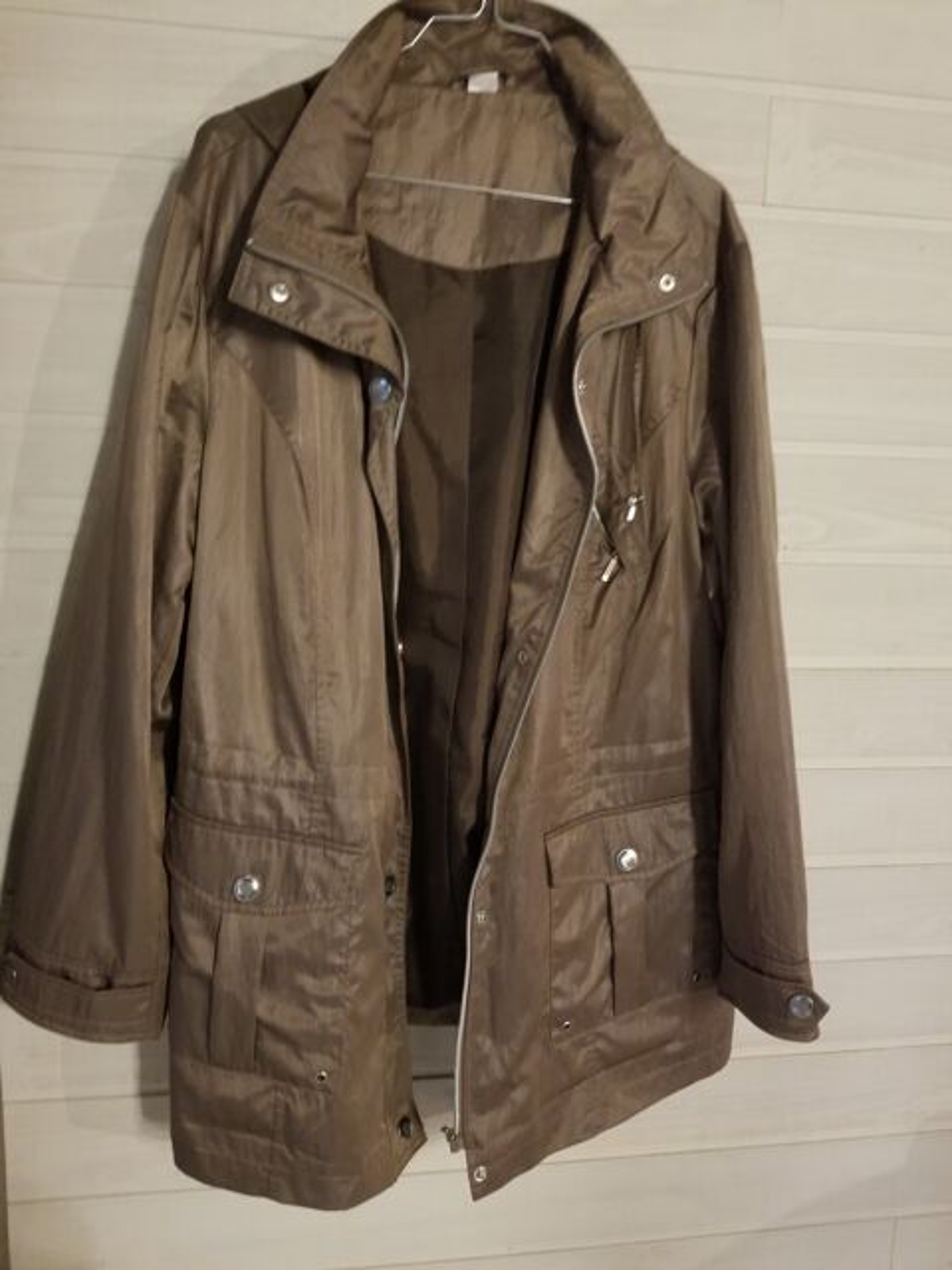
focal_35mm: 26
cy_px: 635
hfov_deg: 53.1
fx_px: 953
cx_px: 476
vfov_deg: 67.3
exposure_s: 1/10
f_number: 1.7
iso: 500
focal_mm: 4.25
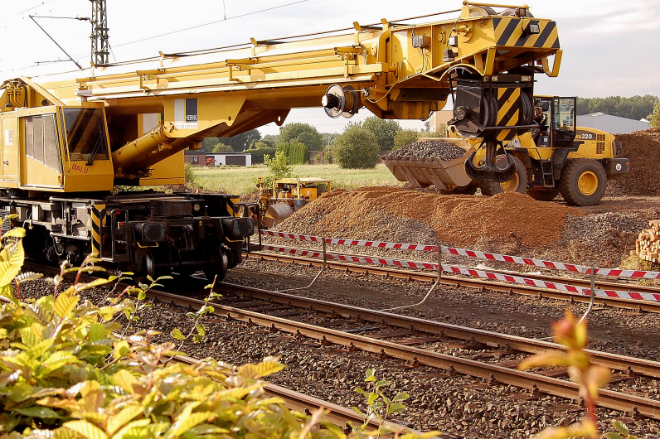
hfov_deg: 36.7
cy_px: 172
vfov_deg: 25.0
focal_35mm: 54
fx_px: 990
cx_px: 253
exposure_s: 1/200
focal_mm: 28
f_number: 9
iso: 400
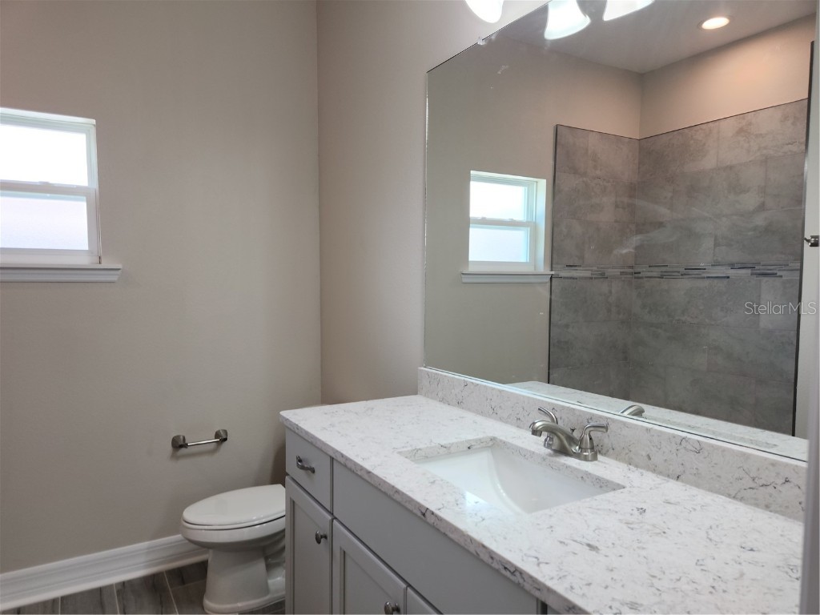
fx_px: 545
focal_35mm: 23
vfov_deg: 58.9
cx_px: 410
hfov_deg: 73.9
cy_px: 308
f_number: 1.8
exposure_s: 1/60
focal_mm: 5.4
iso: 25
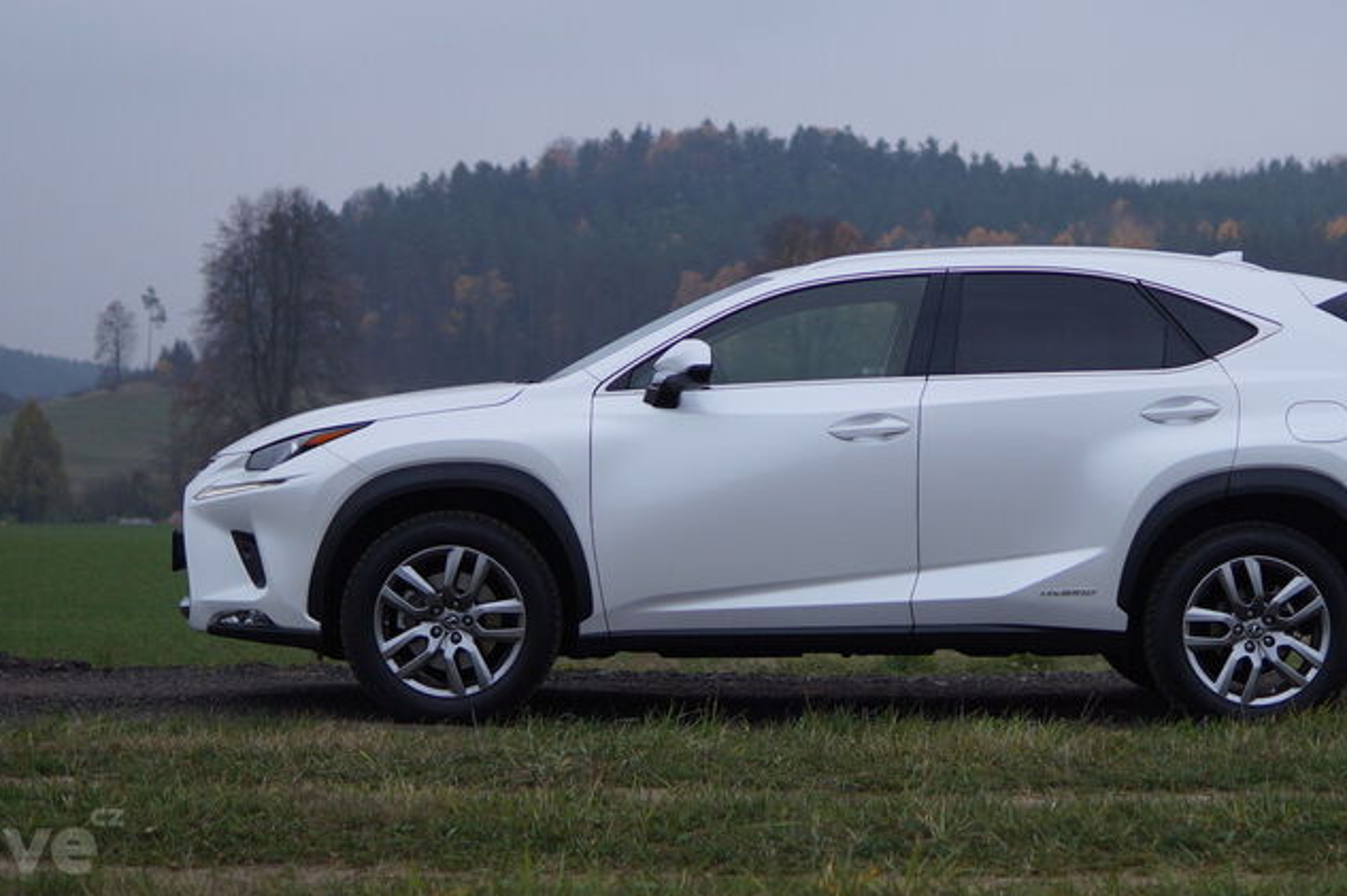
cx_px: 872
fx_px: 2982
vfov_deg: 17.0
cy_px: 221
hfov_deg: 25.4
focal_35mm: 80
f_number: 1.8
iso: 100
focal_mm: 35
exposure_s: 1/800
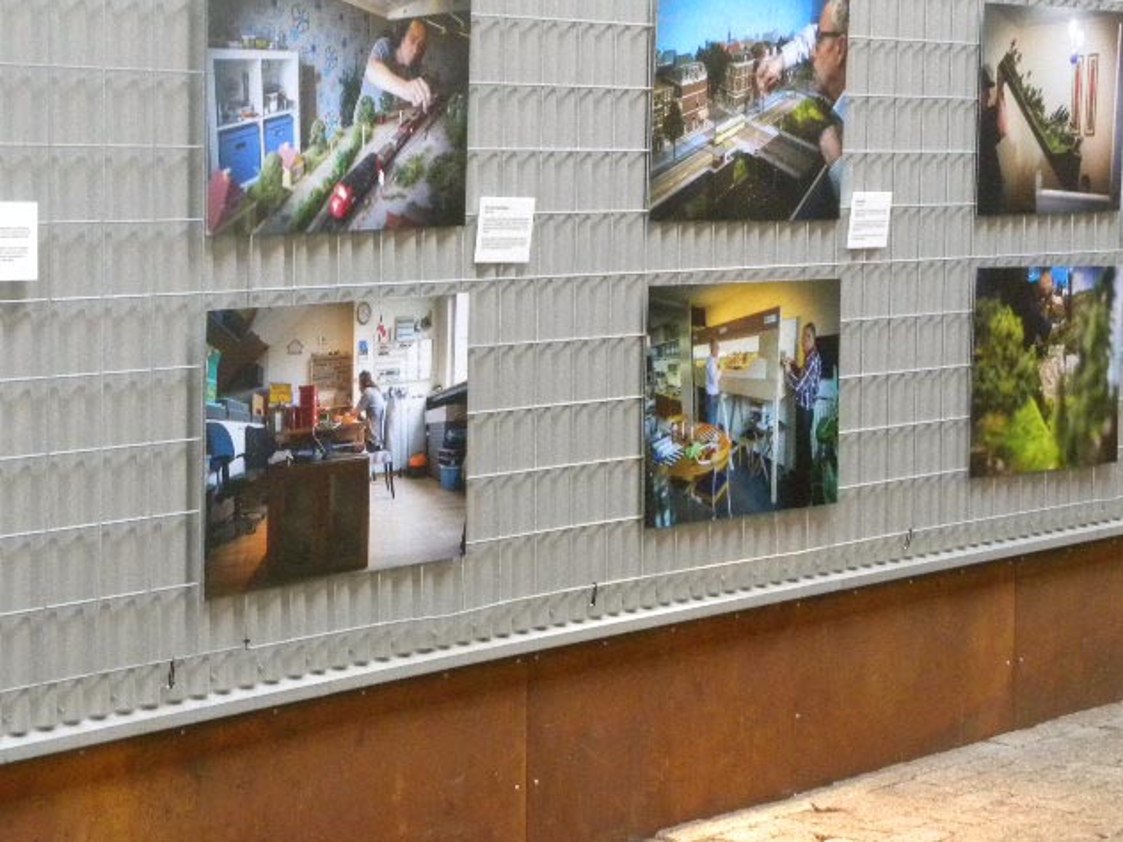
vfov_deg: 15.7
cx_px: 256
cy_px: 339
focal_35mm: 94
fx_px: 3050
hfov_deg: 20.7
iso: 400
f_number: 3.5
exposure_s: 1/27.8
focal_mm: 10.3
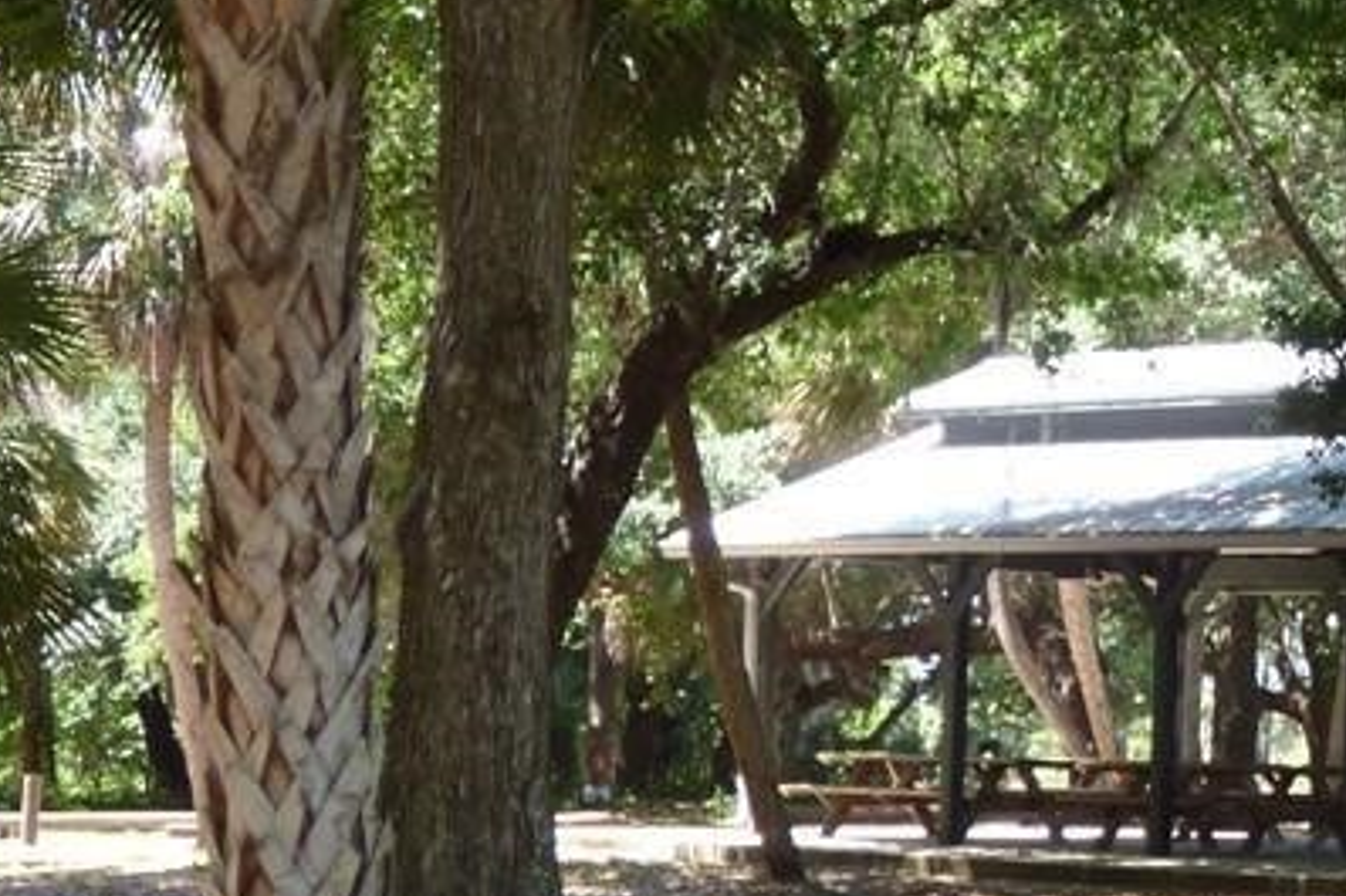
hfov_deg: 19.3
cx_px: 1681
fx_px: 3700
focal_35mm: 99
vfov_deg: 13.8
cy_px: 514
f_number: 3.5
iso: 100
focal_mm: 6.47
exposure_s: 1/100
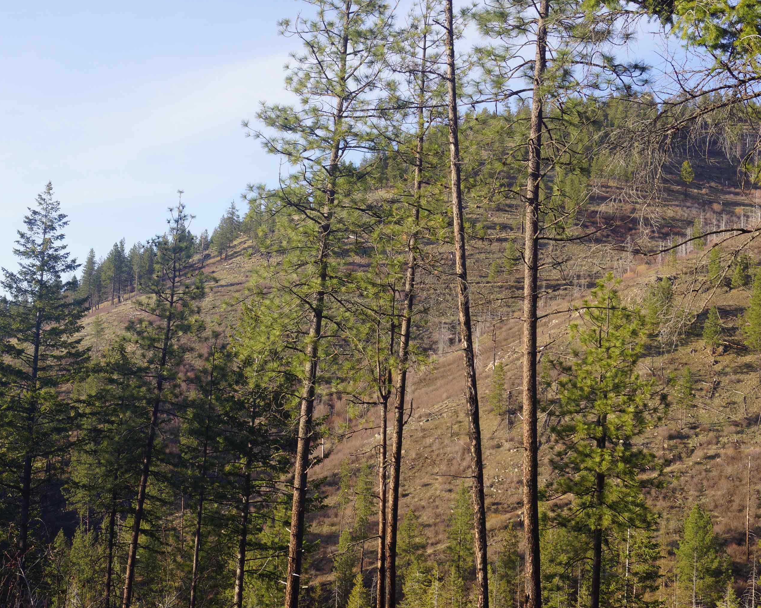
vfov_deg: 29.7
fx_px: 1149
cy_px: 303
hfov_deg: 36.6
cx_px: 323
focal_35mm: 51
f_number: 11
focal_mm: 30
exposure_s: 1/80
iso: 100
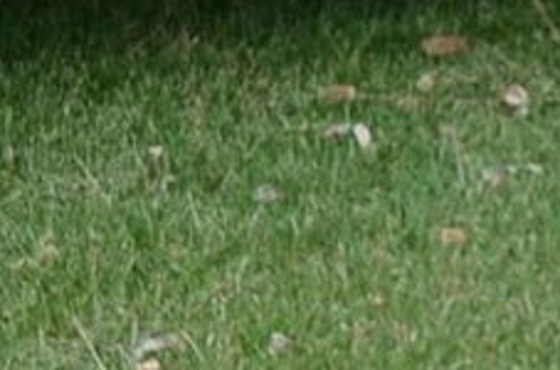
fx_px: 3521
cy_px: 122
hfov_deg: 9.0
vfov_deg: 6.0
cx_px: 558
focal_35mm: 227
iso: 250
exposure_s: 1/250
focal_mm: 20
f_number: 8
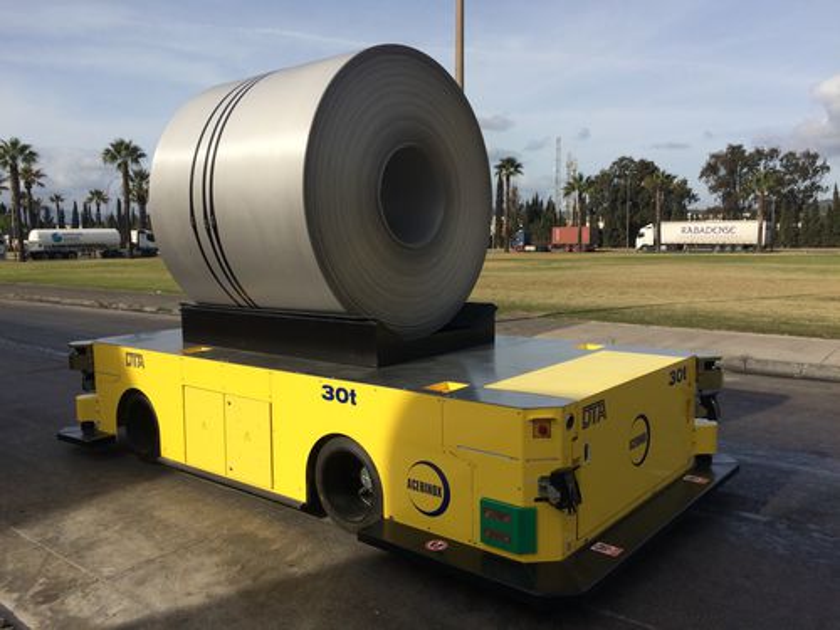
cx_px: 420
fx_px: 704
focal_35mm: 29
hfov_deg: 61.7
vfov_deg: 48.2
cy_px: 315
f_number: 2.2
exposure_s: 1/2740
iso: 32
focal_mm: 4.15
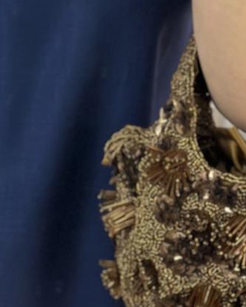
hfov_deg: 8.6
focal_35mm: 180
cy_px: 80
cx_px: 18
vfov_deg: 10.7
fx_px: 1638
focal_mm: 6.86
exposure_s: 1/131
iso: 80
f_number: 1.78
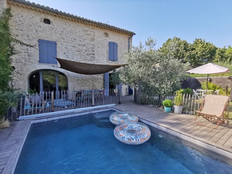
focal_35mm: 16
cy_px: 87
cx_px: 116
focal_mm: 2.35
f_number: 2.2
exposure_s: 1/706
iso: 50
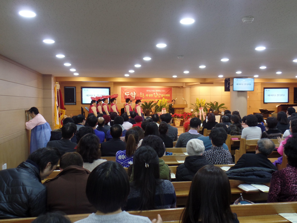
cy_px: 112
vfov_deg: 40.7
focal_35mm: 35
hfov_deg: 52.6
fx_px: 300
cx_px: 148
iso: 240
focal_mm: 6.2
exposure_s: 1/30
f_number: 3
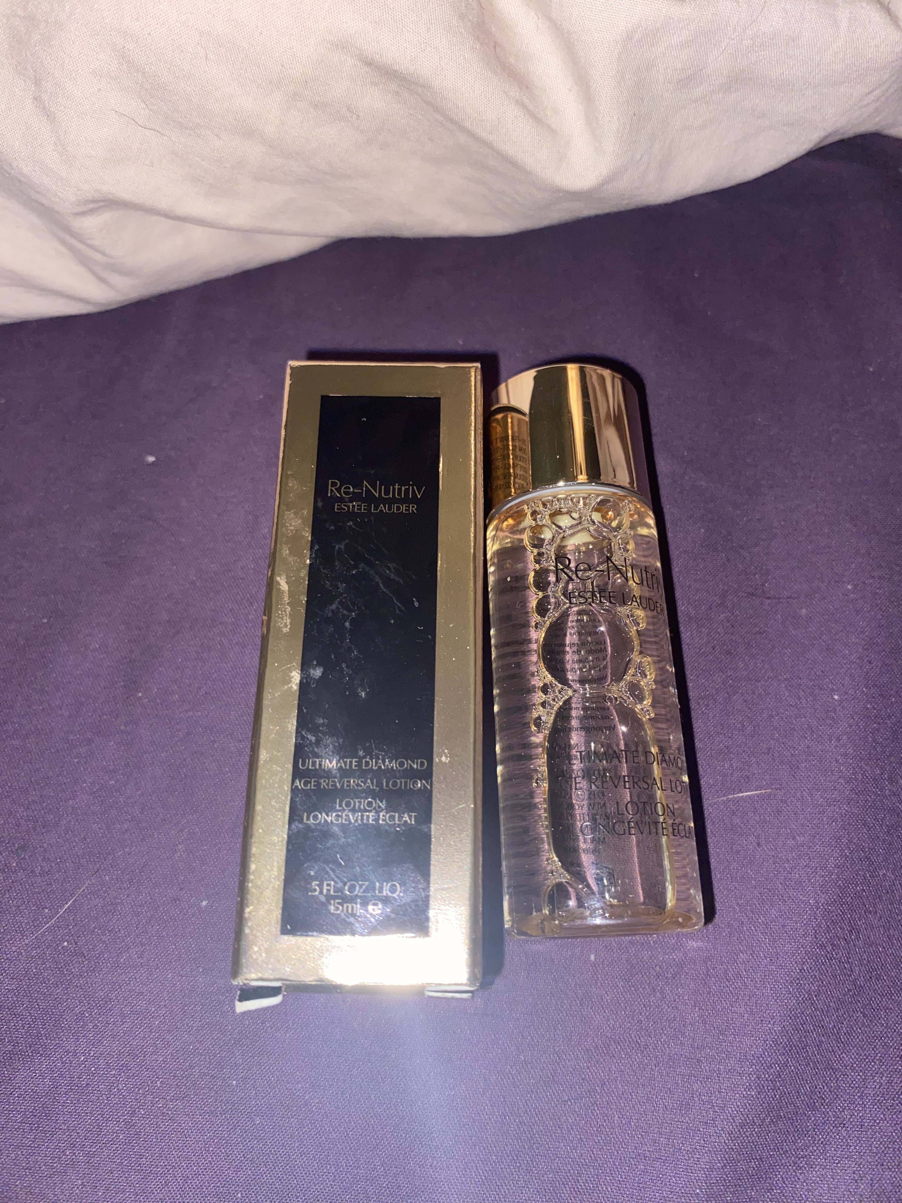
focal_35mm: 25
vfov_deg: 69.4
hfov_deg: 54.9
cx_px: 451
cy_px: 602
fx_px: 869
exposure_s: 1/59
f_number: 1.8
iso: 32
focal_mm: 4.25
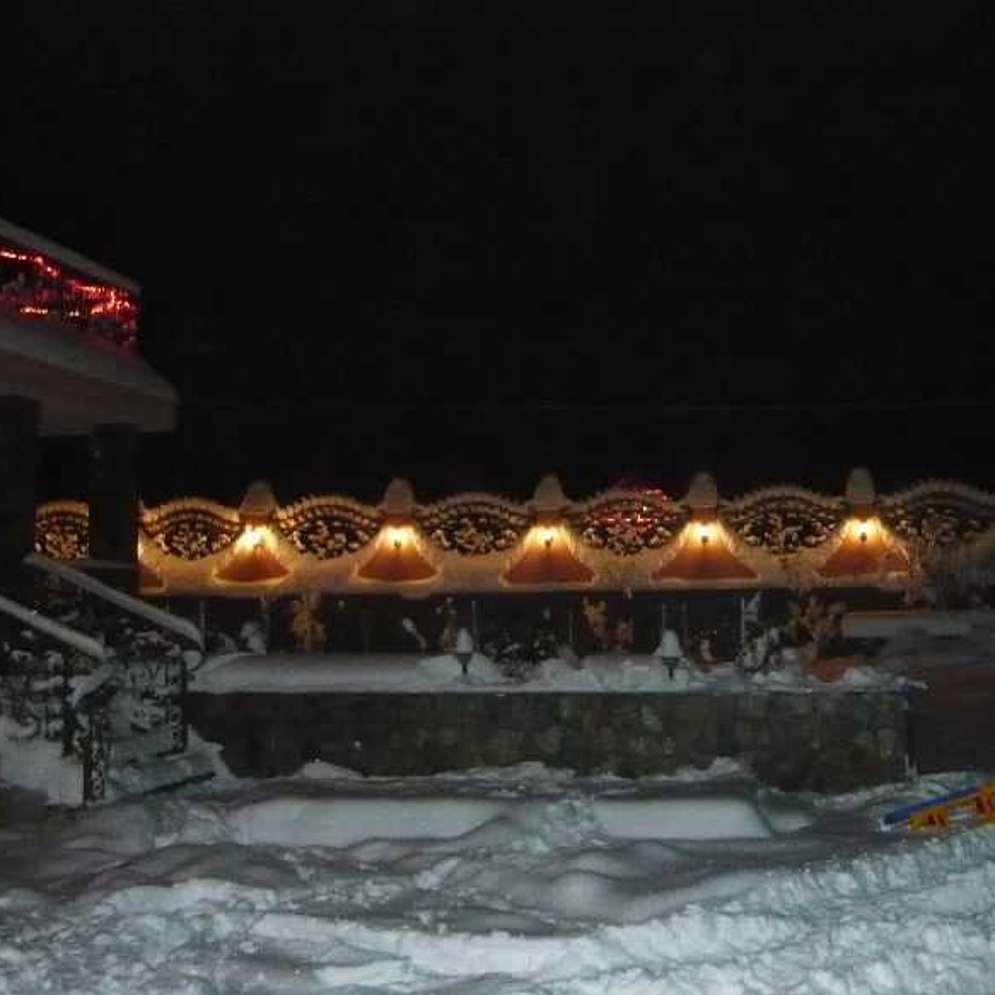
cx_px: 635
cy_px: 485
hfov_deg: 41.5
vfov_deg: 41.9
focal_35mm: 40
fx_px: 1301
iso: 1000
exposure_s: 1/30
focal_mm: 5.5
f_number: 2.8
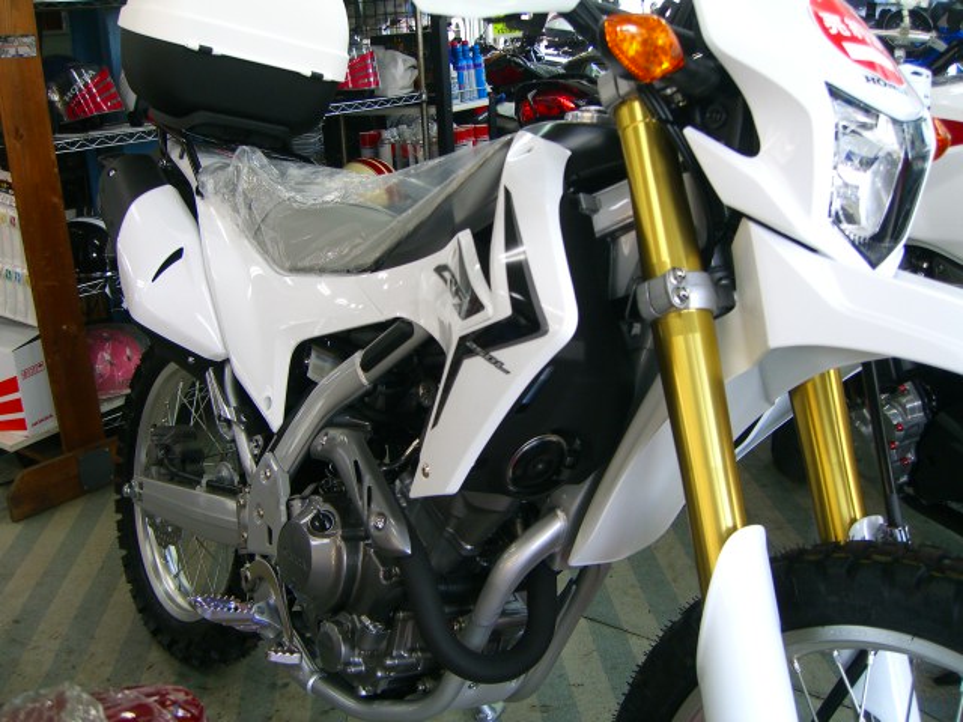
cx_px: 482
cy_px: 361
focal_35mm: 38
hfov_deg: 49.0
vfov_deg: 37.7
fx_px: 1057
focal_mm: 7.9
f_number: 2.8
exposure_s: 1/60
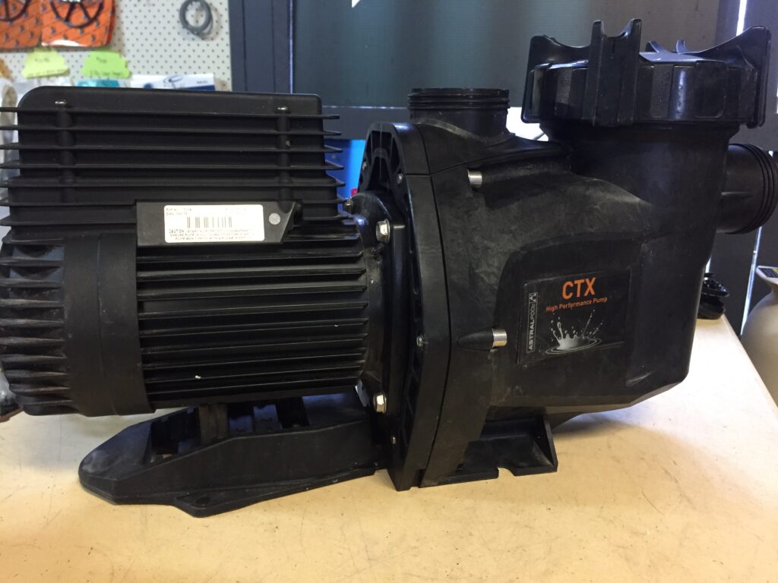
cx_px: 389
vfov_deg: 48.2
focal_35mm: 29
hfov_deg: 61.7
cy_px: 292
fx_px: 652
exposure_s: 1/25
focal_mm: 4.15
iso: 250
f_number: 2.2
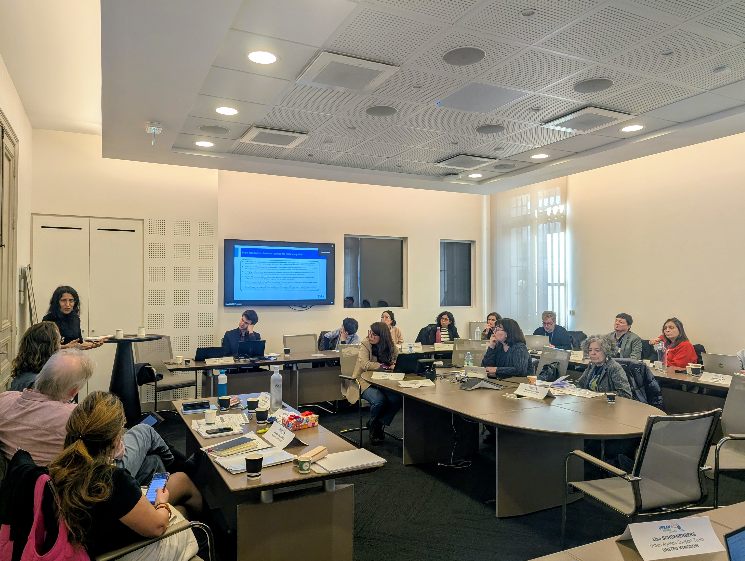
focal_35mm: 24
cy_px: 280
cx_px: 372
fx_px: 517
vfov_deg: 56.9
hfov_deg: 71.5
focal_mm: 6.81
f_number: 1.85
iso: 51
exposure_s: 1/100
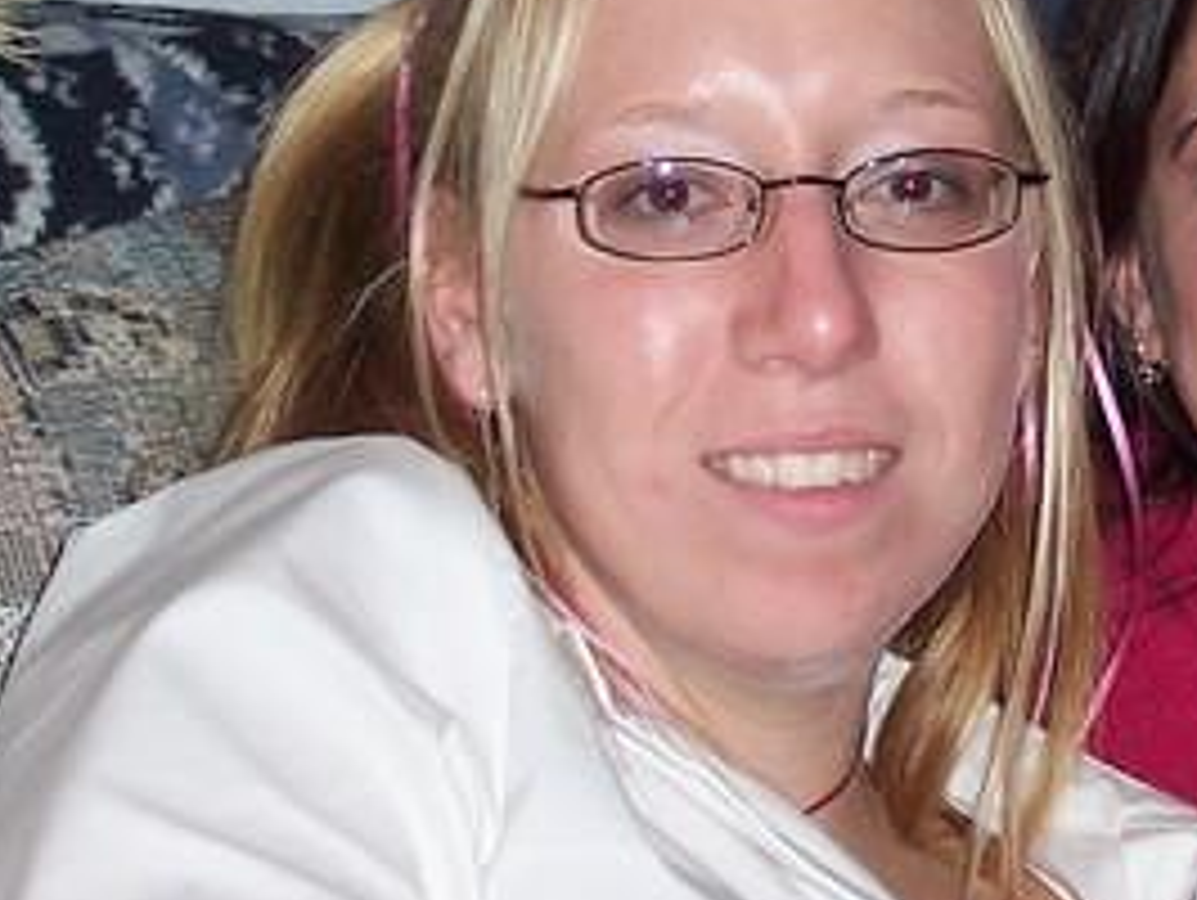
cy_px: 144
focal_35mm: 137
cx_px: 1120
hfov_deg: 14.2
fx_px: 4742
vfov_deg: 10.8
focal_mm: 8.6
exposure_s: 1/60
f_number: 3.4
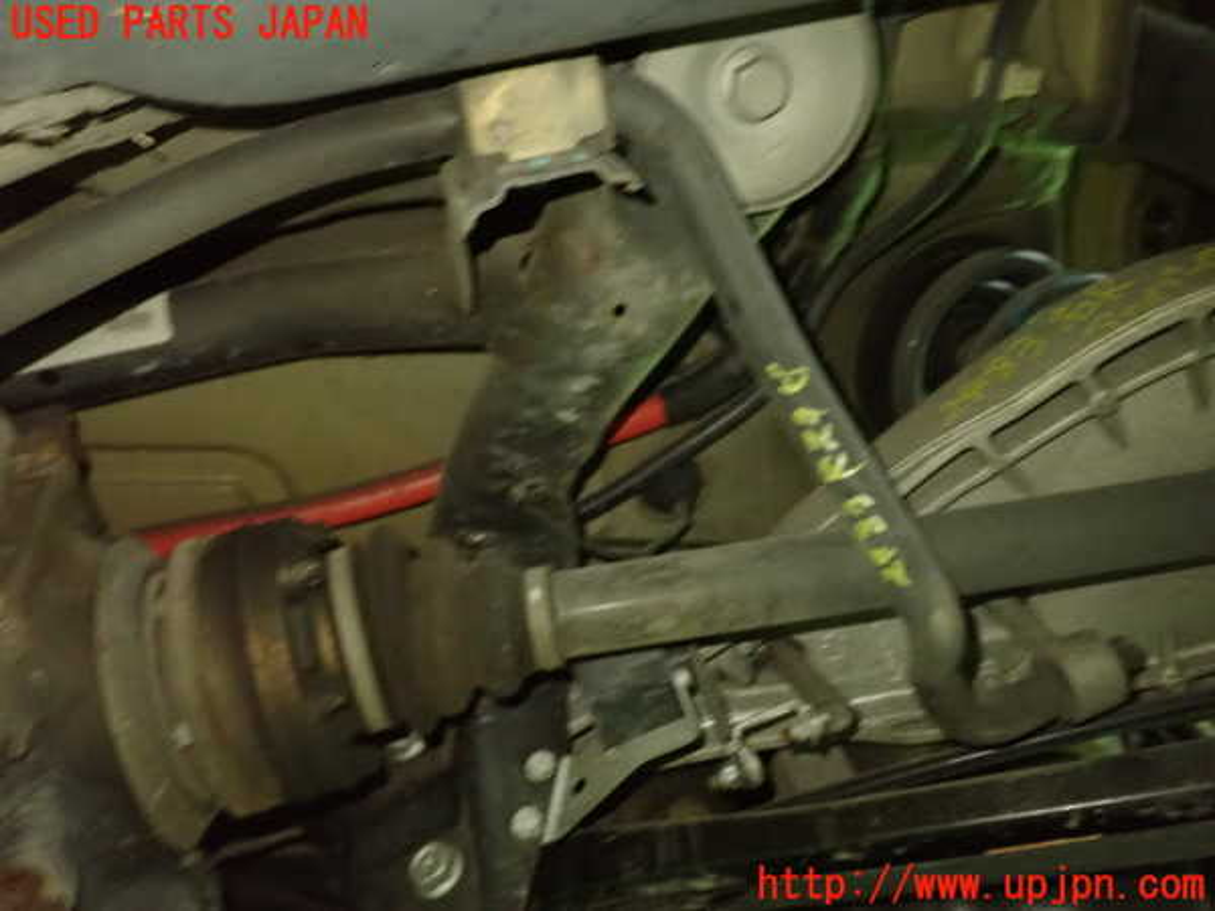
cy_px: 456
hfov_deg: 60.0
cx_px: 608
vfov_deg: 46.8
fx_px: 1053
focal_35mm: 30
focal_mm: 5.5
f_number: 2.3
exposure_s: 1/30
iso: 1250
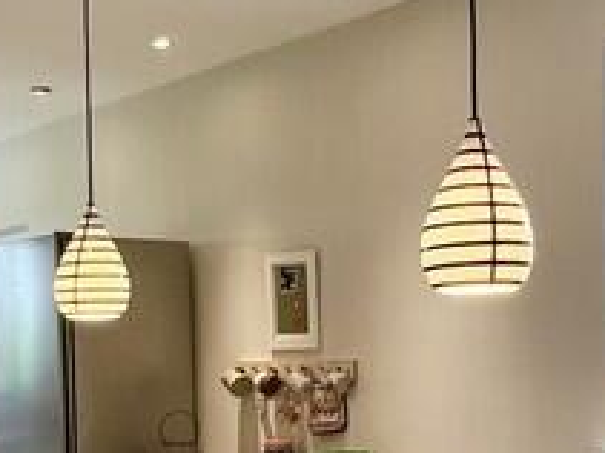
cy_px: 390
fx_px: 1100
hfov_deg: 30.7
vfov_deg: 22.8
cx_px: 281
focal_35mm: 63
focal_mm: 1.57
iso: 125
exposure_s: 1/100
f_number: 1.8
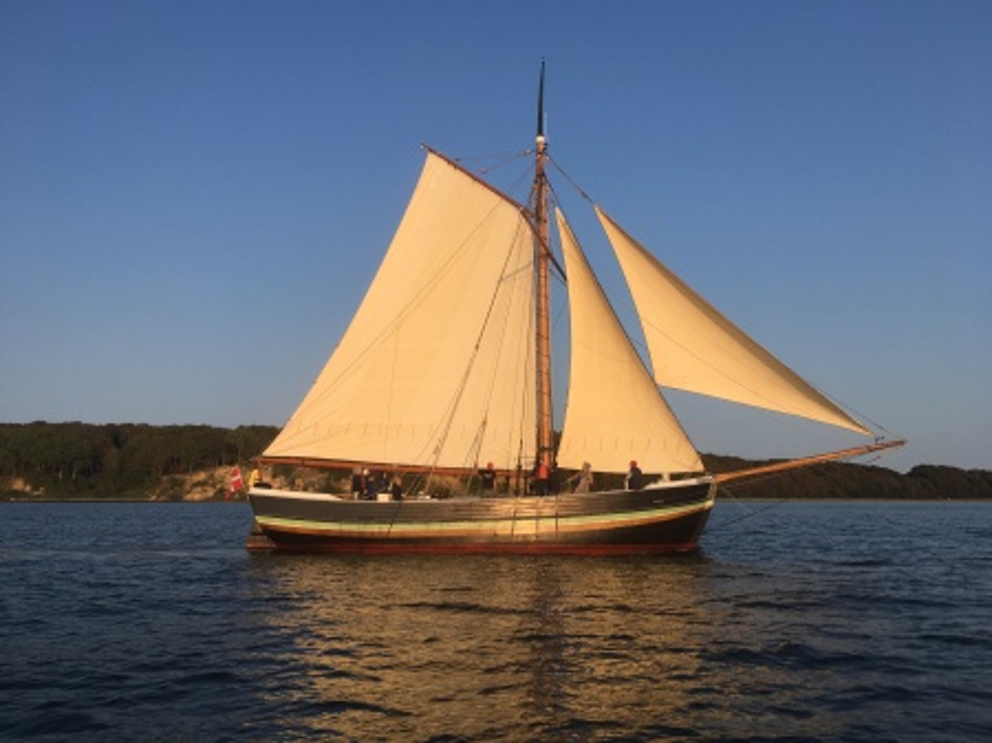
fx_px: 831
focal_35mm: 29
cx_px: 496
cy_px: 372
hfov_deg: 61.7
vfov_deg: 48.2
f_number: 2.2
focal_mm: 4.15
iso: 25
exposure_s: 1/1083
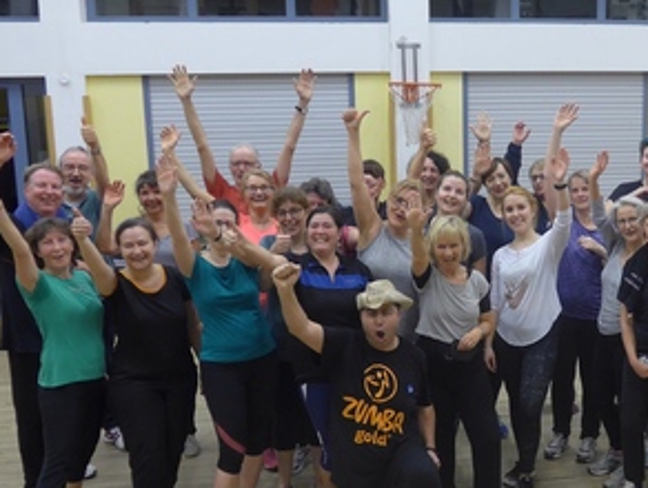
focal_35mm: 49
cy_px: 270
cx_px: 515
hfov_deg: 37.5
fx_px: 919
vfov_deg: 29.7
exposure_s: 1/60
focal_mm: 6
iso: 250
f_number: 2
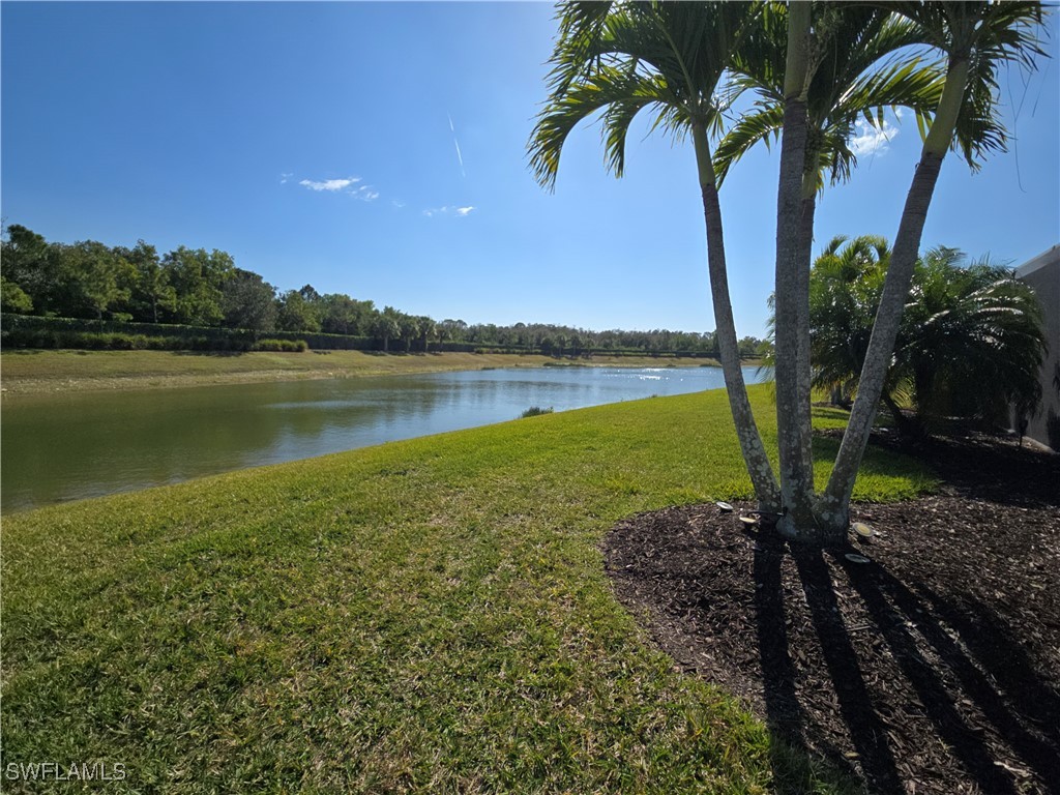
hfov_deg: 106.2
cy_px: 398
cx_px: 530
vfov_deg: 89.9
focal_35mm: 13
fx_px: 398
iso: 50
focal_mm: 2.2
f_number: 2.2
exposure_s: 1/3034
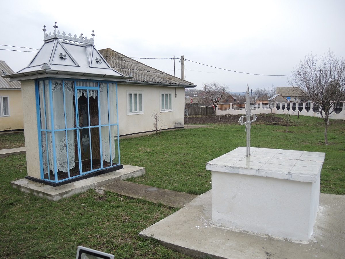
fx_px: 279
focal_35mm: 28
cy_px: 130
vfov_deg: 49.7
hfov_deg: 63.4
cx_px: 172
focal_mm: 6
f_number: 2
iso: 80
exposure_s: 1/500
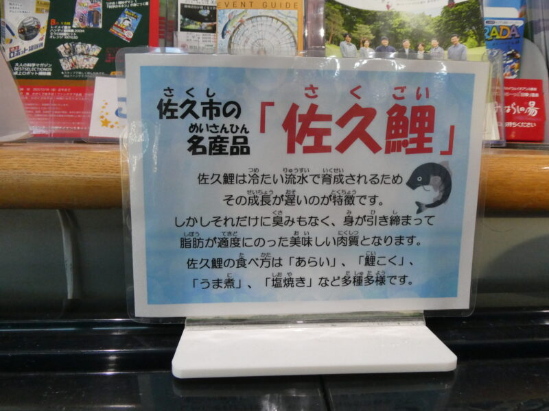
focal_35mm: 24
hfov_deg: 71.6
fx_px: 381
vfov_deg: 56.8
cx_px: 274
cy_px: 206
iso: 400
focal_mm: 4.3
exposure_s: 1/125
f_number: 3.3
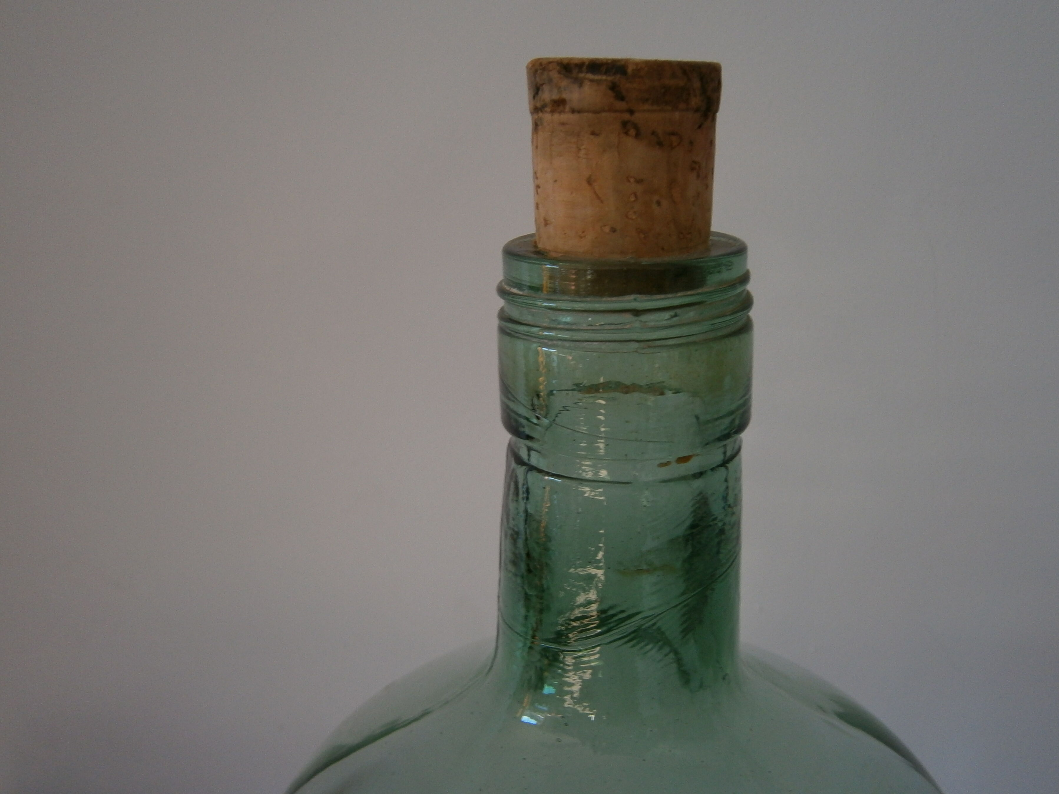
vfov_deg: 45.3
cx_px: 580
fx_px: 948
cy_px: 455
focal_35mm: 31
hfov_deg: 58.2
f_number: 2.8
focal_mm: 4.7
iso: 80
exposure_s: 1/60
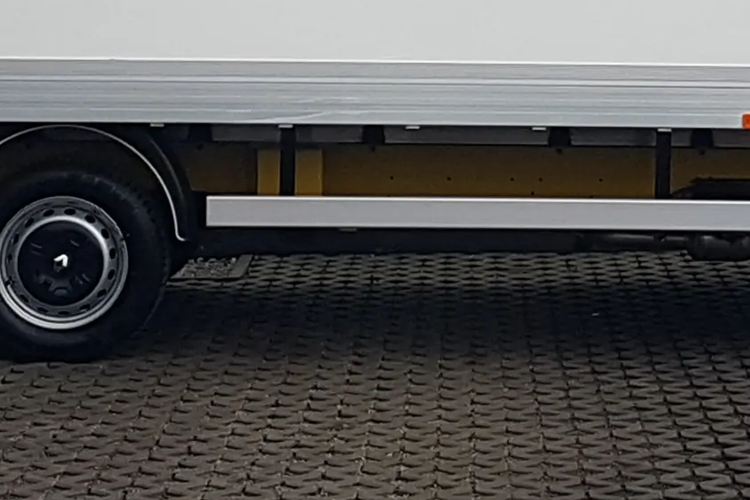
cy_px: -124
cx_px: 551
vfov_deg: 16.6
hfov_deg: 25.7
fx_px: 1625
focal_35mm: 78
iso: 40
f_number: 1.7
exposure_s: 1/614
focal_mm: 4.2
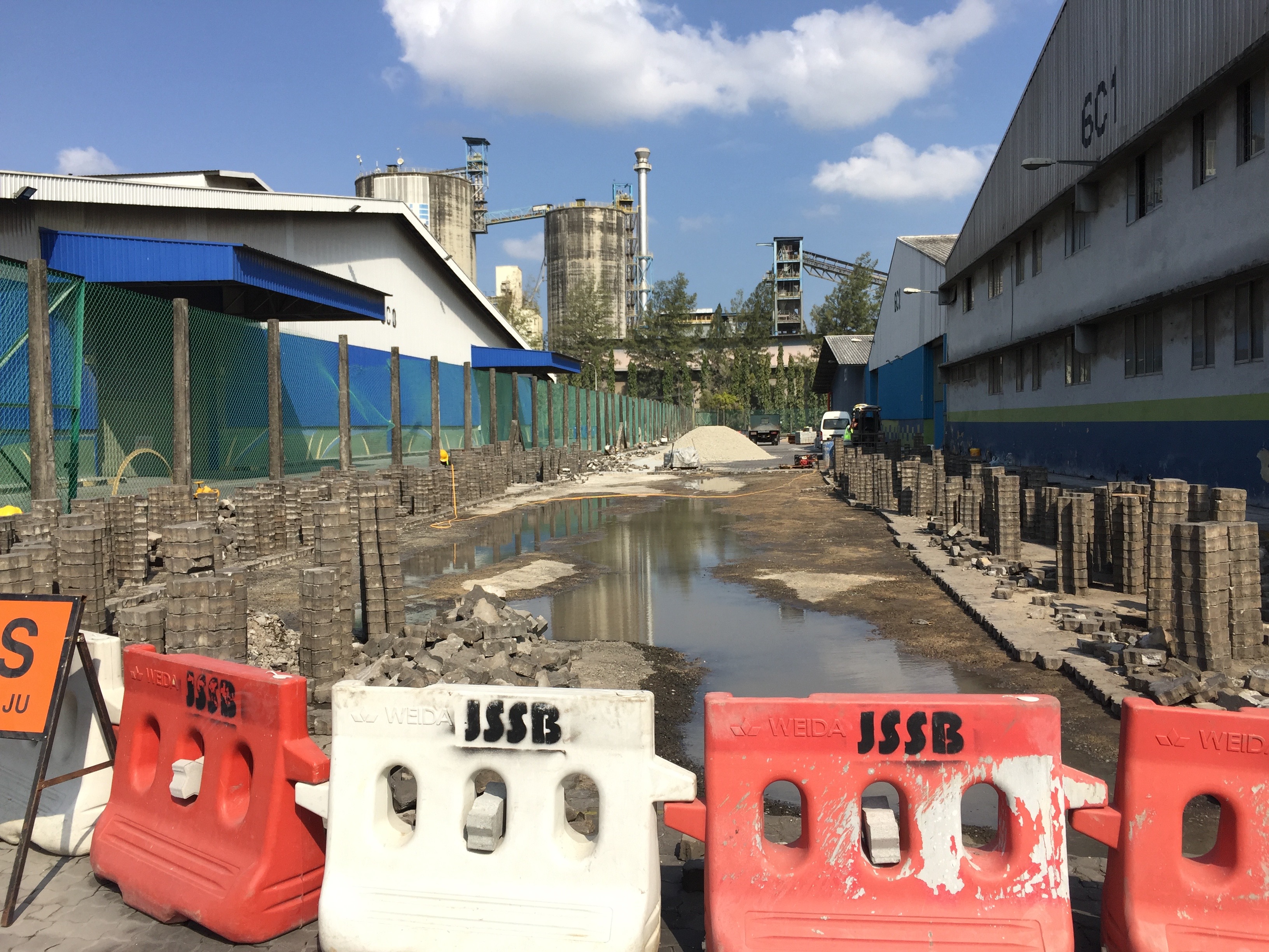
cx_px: 634
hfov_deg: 61.7
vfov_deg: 48.2
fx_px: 1063
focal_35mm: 29
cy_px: 476
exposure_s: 1/2198
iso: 32
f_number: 2.2
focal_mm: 4.15
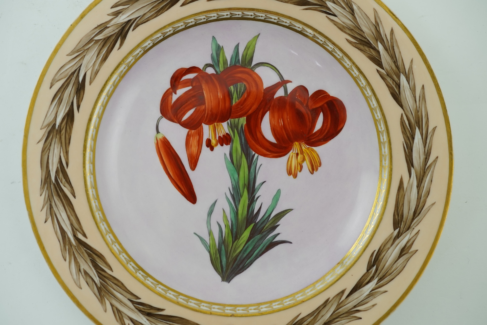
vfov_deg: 29.9
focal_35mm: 45
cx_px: 244
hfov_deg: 43.6
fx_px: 609
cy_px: 162
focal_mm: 30
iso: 320
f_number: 9
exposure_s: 1/50
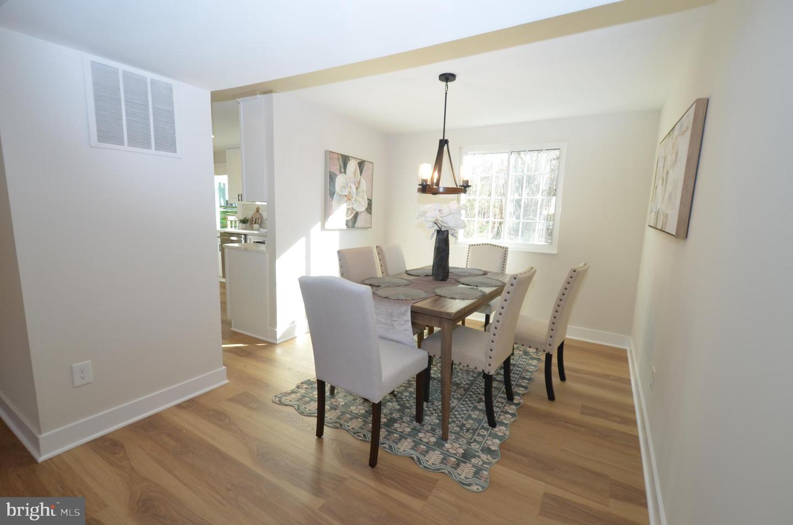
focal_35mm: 15
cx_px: 396
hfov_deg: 100.5
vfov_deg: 77.0
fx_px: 330
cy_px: 262
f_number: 5.6
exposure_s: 1/60
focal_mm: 10
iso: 400
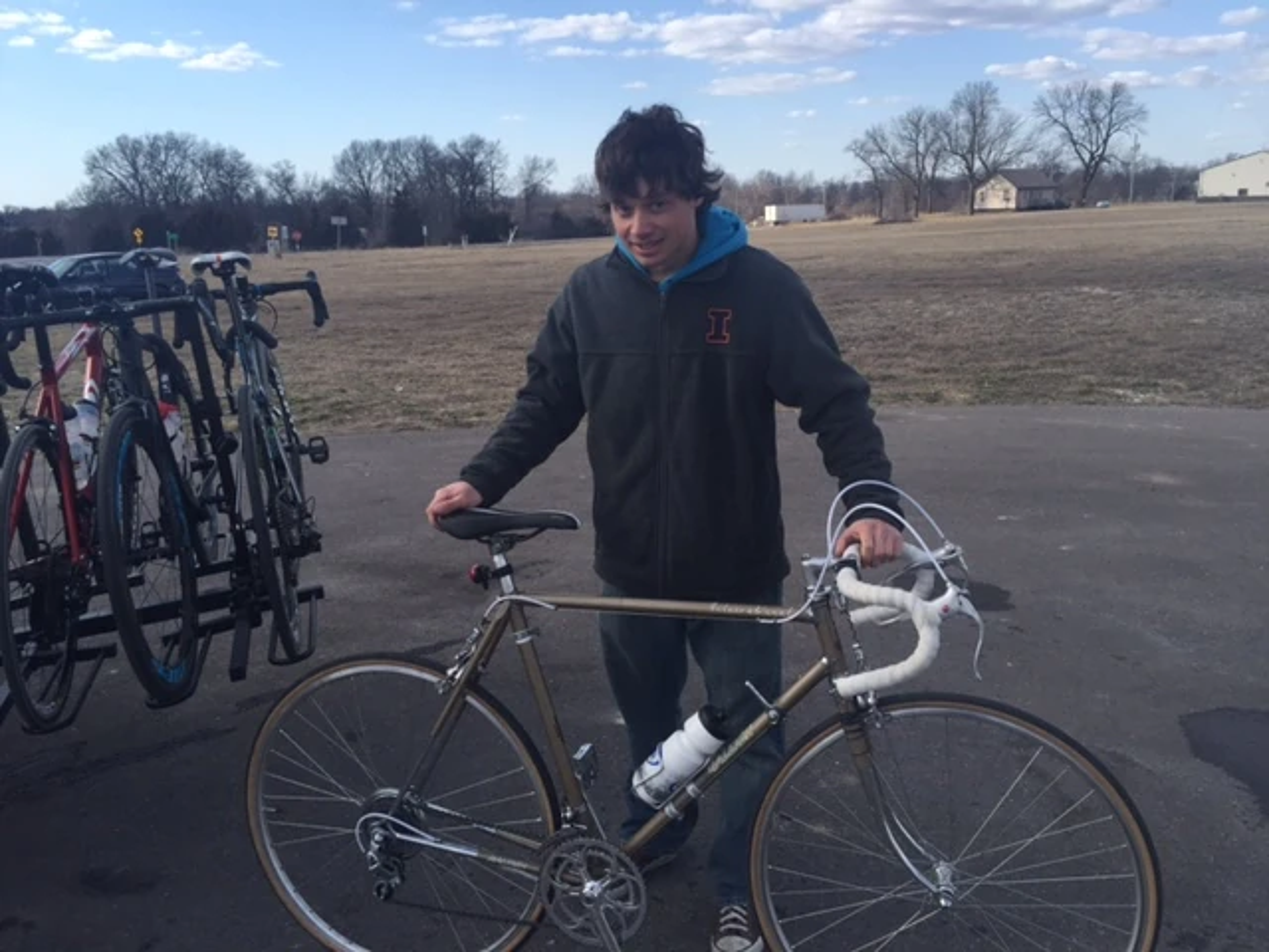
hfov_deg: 61.7
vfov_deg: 48.2
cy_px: 476
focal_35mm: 29
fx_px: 1063
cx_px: 634
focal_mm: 4.15
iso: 32
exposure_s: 1/1099
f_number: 2.2
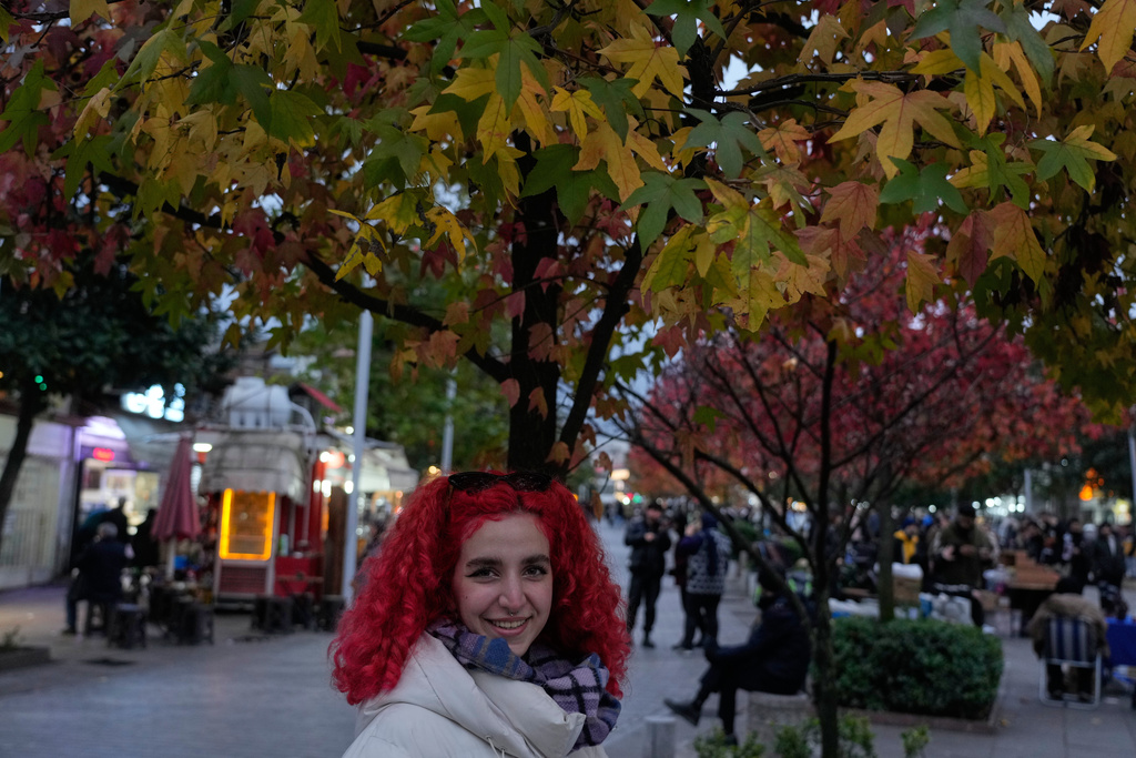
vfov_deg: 36.0
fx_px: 1168
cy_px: 379
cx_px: 568
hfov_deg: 51.9
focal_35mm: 37
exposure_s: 1/400
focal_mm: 37
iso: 1600
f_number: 4
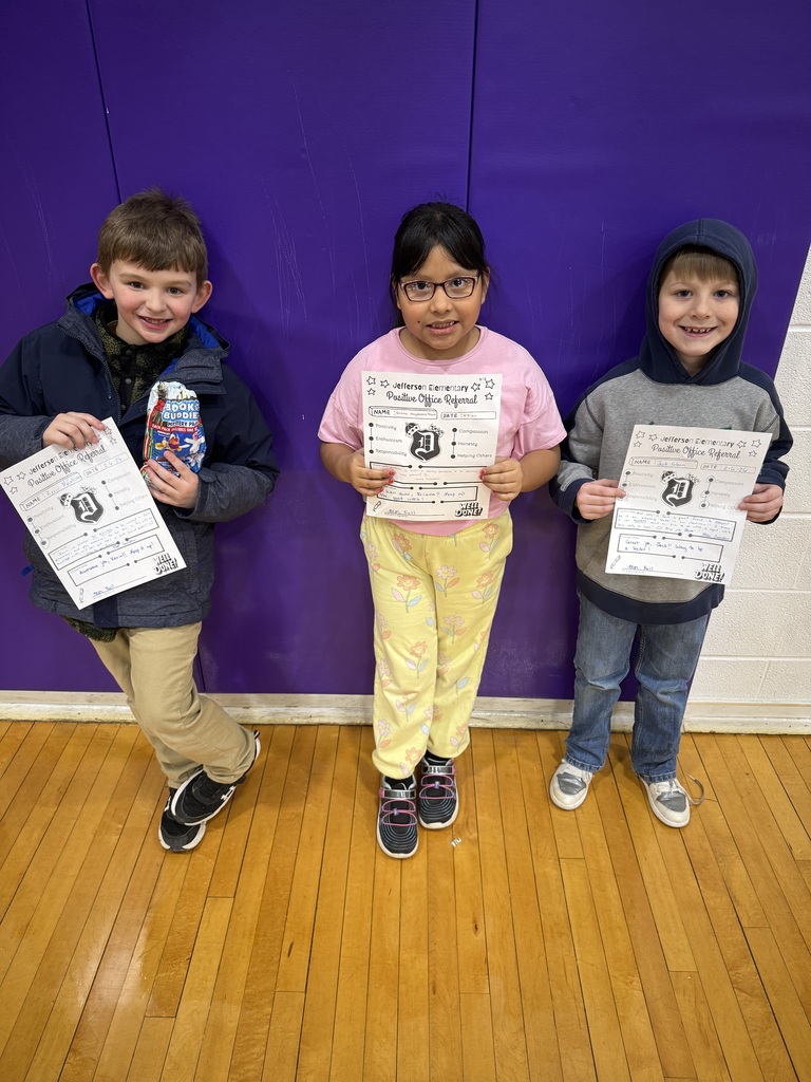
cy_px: 541
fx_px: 750
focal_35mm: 24
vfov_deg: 71.6
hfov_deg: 56.8
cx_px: 406
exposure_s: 1/60
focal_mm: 6.76
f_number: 1.78
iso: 250
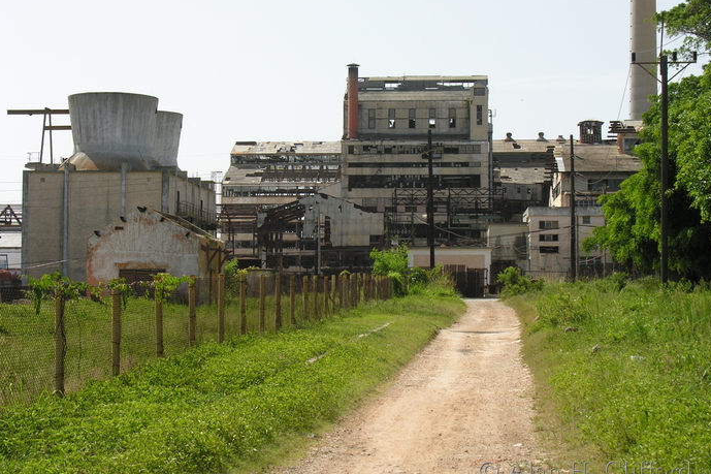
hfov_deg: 27.0
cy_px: 225
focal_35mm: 75
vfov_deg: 18.2
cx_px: 359
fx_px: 1481
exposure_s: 1/164
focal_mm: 18
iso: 50
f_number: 6.6
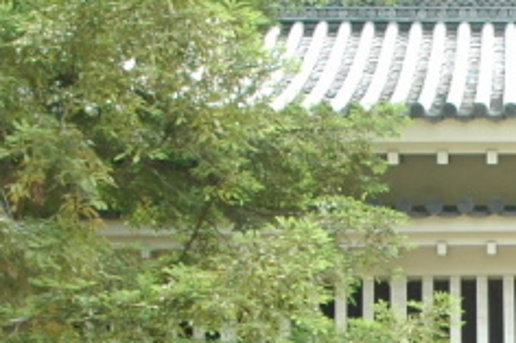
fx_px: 2048
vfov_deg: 9.2
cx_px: 658
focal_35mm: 143
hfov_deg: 13.8
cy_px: 563
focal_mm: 22
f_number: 9
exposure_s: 1/100
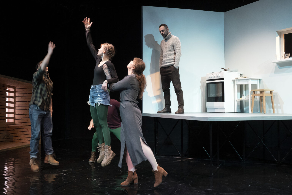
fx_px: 276
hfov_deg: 55.8
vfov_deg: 38.9
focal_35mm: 34
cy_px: 98
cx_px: 146
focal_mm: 22.7
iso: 2000
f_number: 5
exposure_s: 1/60
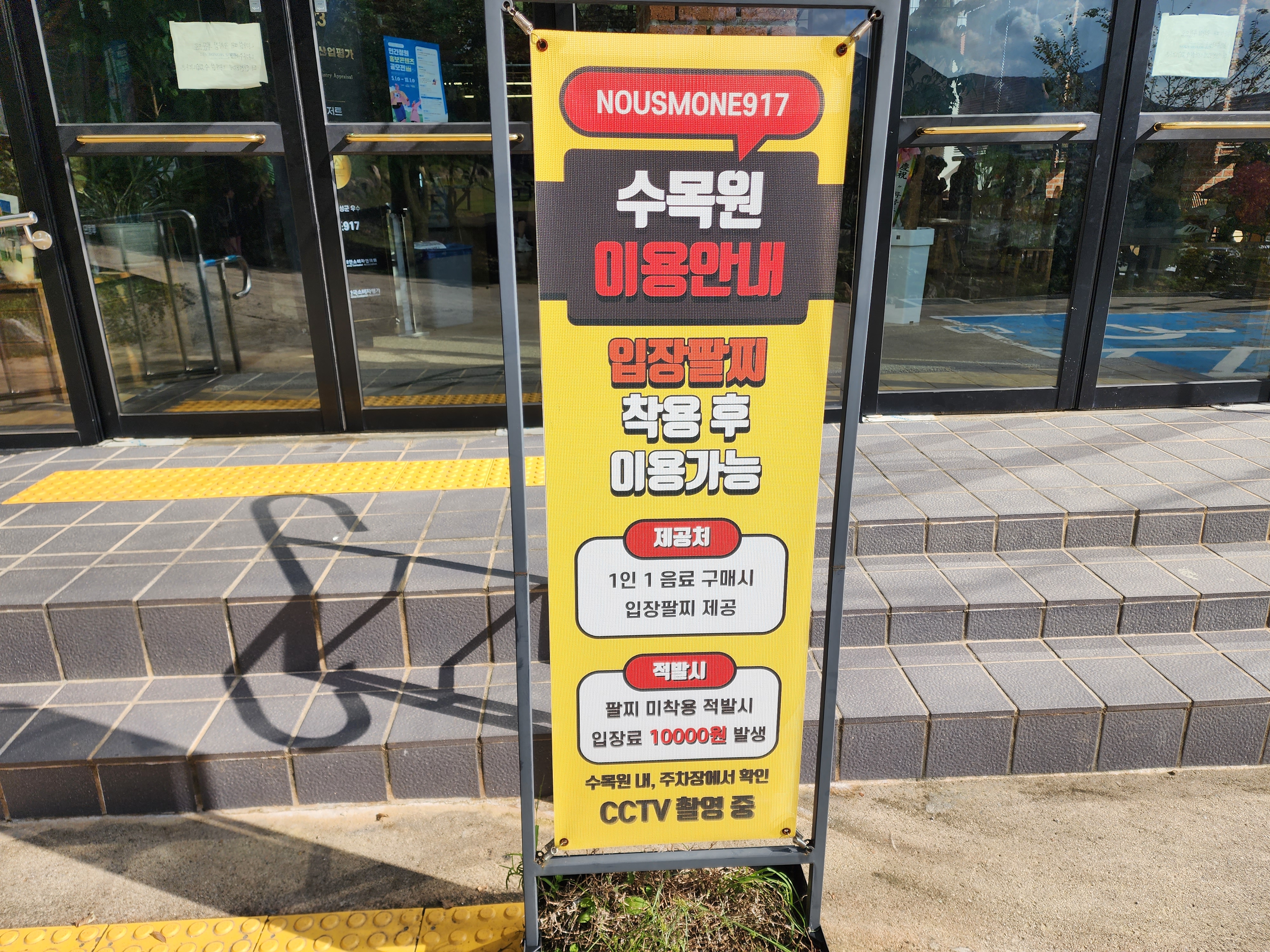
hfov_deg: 73.9
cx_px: 635
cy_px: 476
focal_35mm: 23
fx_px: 844
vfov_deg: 58.9
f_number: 1.8
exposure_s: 1/1011
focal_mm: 6.4
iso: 12
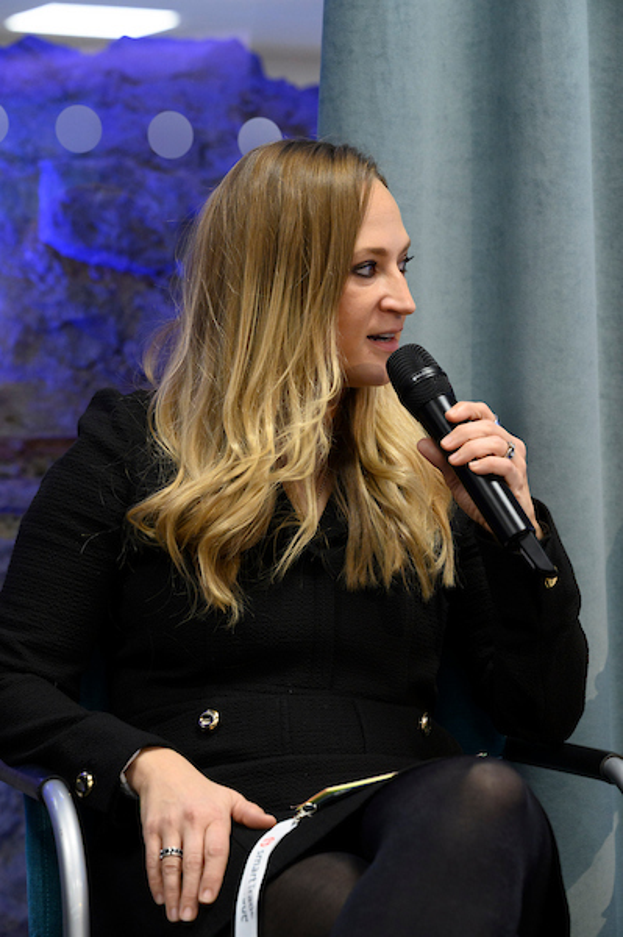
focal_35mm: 115
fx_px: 2990
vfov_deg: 17.8
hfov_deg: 11.9
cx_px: 312
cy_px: 468
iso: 3200
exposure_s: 1/250
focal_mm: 115
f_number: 5
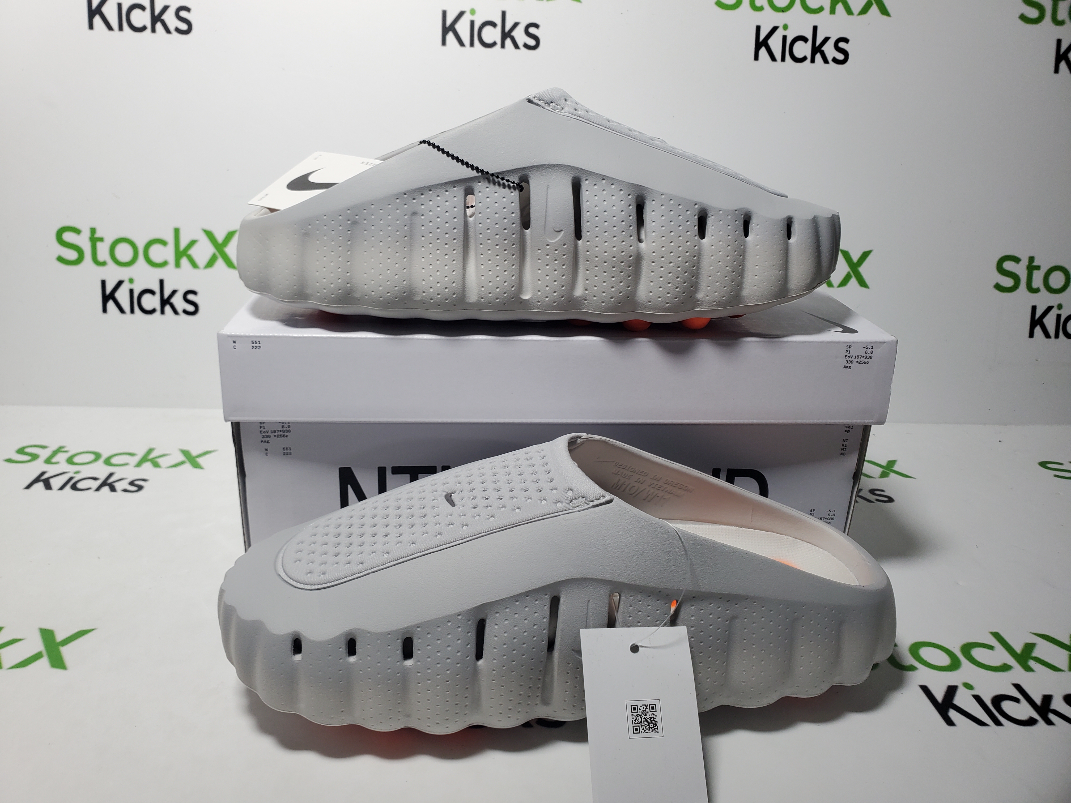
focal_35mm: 26
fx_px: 804
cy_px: 402
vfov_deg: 53.1
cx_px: 536
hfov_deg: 67.3
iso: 50
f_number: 2.4
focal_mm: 4.3
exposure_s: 1/243
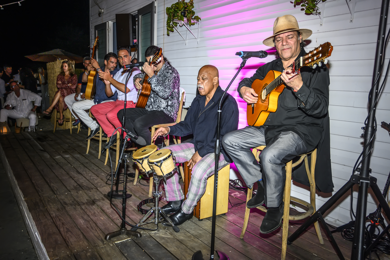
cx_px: 195
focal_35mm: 28
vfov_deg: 45.7
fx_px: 309
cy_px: 130
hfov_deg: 64.6
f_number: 4
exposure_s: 1/125
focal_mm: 28.5
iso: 640
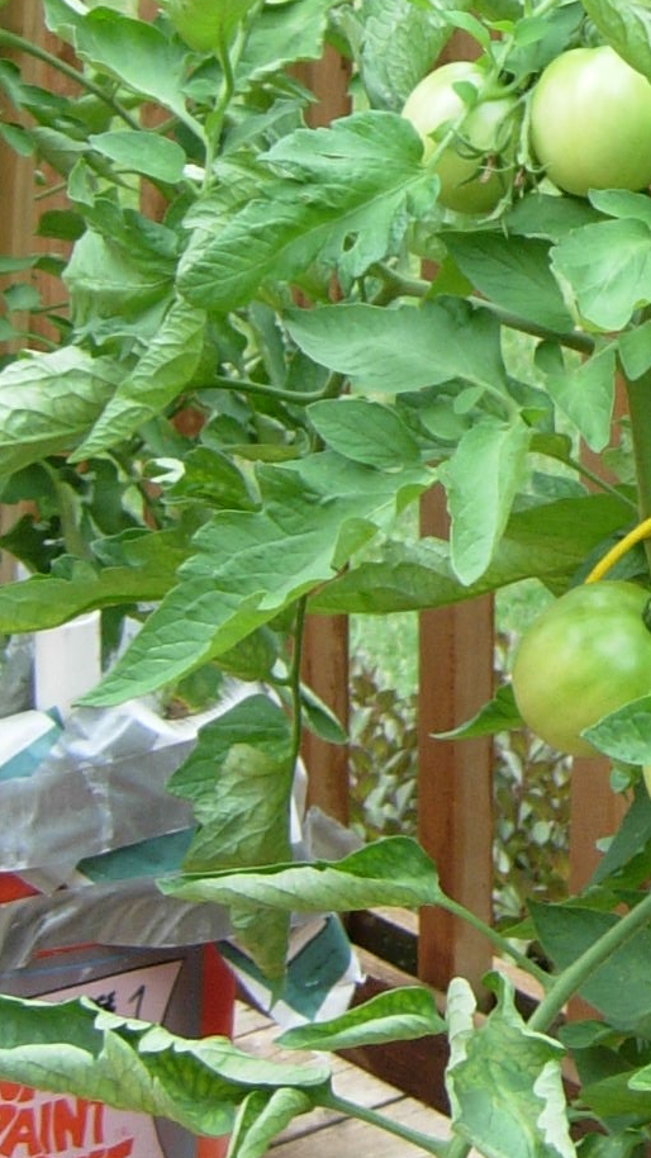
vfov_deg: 15.3
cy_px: 331
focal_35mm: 140
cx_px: 1065
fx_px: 4297
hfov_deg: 8.4
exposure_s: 1/47.9
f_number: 2.7
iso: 50
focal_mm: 7.5
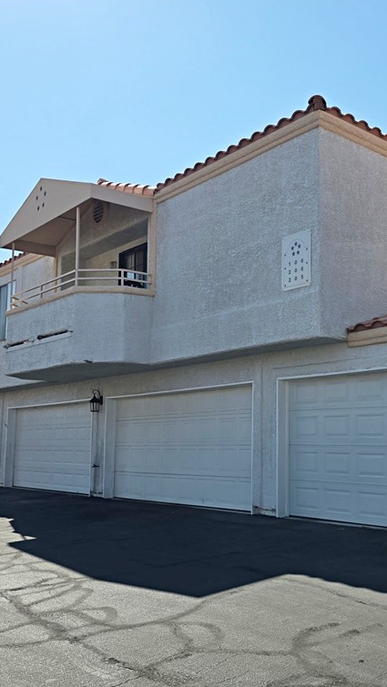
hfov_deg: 34.0
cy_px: 339
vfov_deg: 58.0
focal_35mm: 34
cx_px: 289
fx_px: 620
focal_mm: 6.3
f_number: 1.7
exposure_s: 1/1019
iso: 12
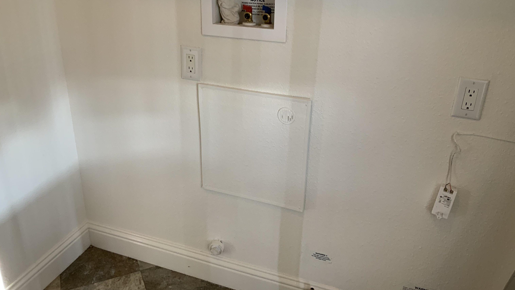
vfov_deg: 36.5
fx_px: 437
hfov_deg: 61.0
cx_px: 258
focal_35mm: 32
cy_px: 113
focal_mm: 3
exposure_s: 1/60
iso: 125
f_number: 1.8
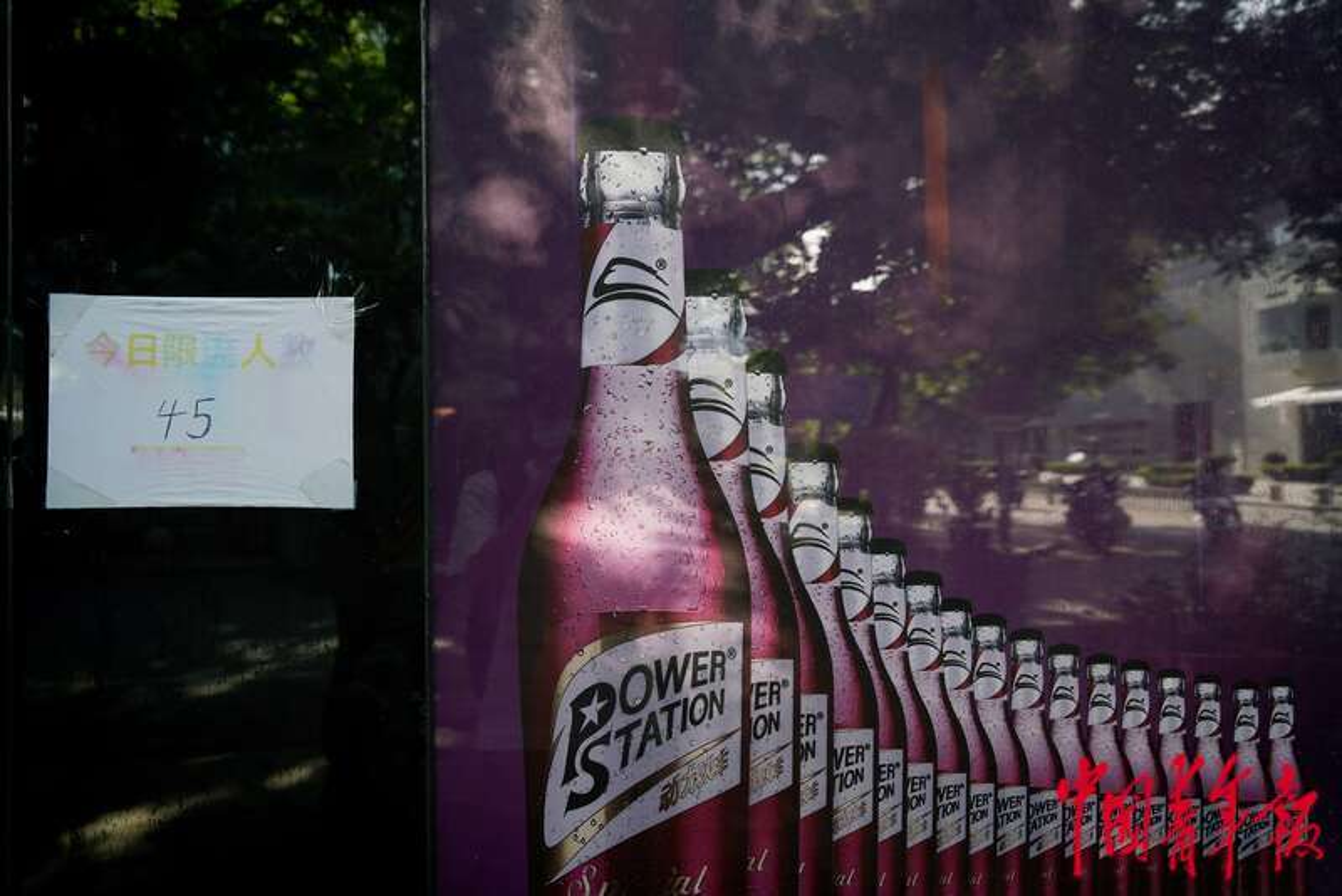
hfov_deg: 69.4
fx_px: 970
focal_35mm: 26
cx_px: 671
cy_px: 448
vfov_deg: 49.6
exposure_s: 1/160
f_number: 4
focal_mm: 26
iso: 100
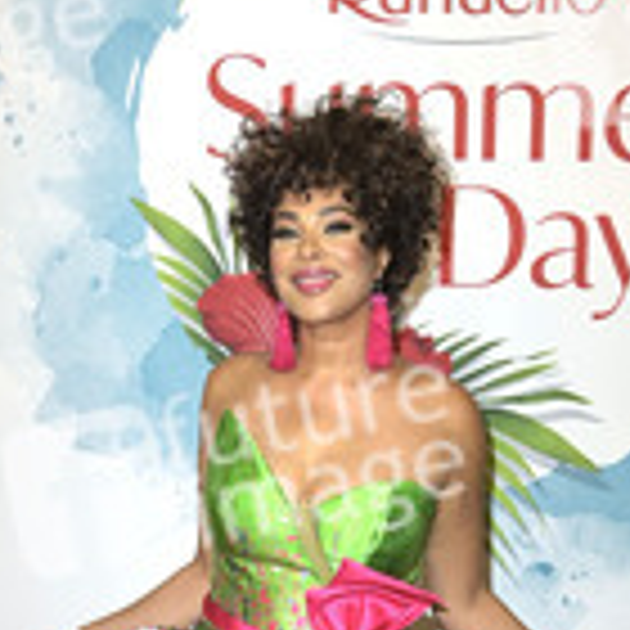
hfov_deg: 23.0
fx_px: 1544
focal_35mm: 75
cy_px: 698
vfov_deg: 21.8
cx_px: 364
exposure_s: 1/250
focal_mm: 31
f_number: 5.6
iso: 640
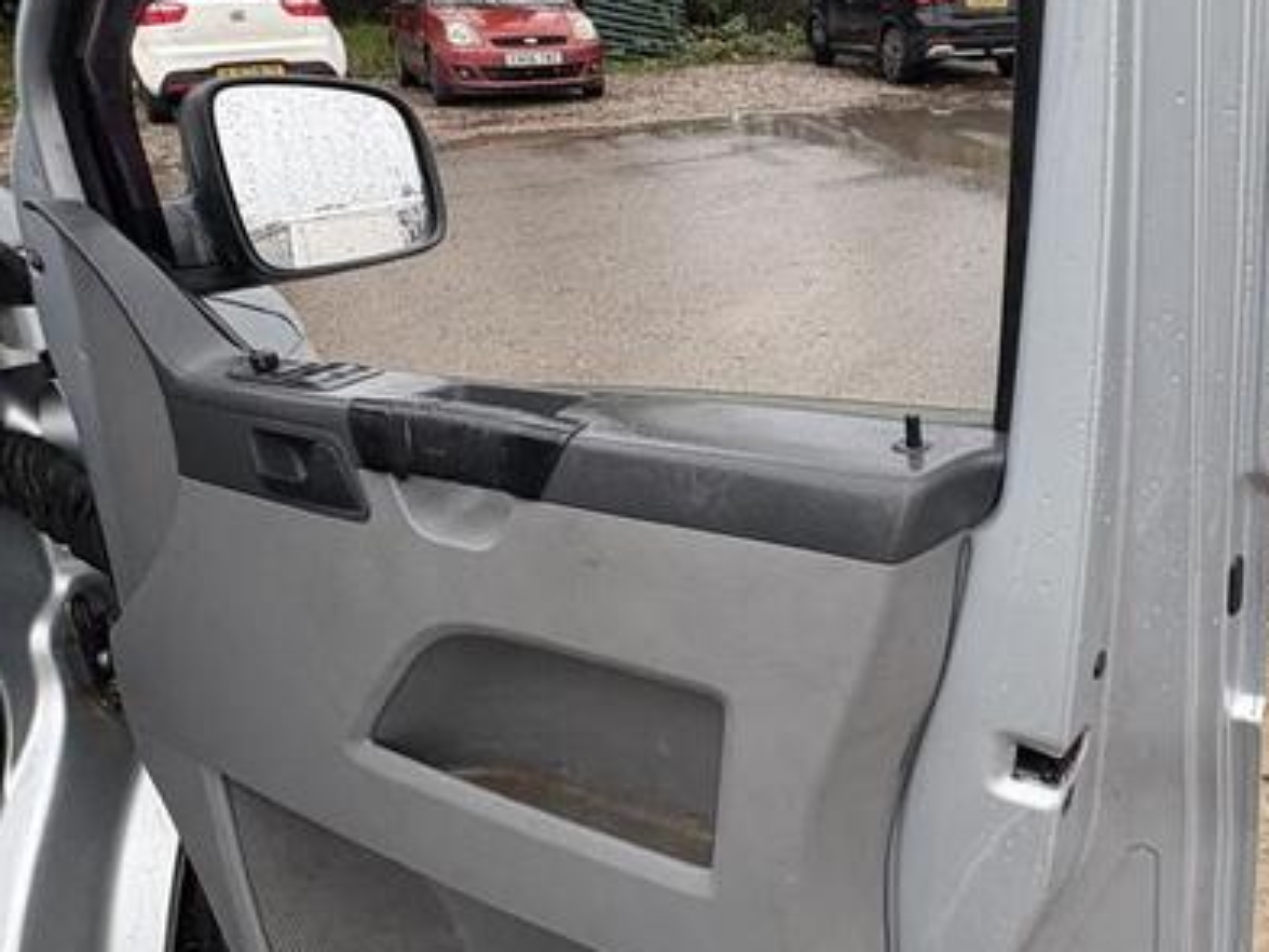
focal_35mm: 32
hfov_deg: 54.5
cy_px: 395
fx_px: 1173
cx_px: 929
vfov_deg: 44.0
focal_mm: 2.22
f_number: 2.2
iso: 64
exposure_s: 1/99
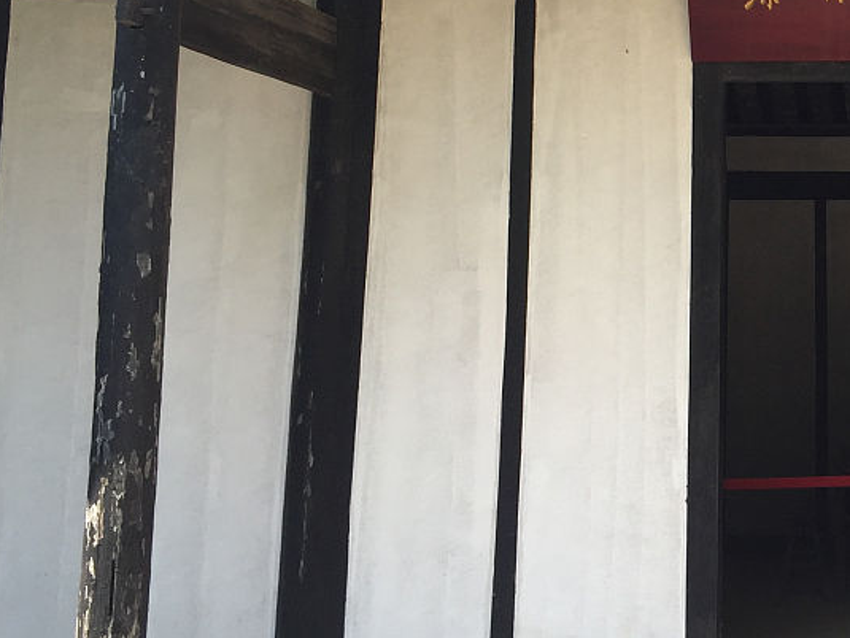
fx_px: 1597
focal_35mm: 65
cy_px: 59
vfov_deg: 22.1
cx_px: 921
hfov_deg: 27.4
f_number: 2.2
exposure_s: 1/347
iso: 32
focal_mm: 4.15
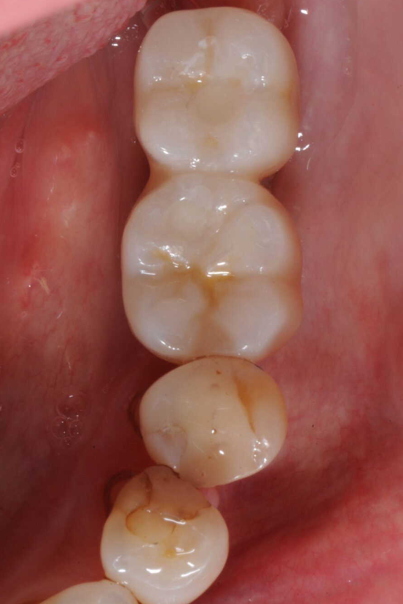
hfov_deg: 8.5
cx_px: 197
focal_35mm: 162
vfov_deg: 12.7
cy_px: 307
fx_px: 2711
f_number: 45
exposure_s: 1/60
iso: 200
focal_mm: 105
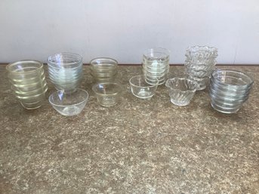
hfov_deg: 58.4
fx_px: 232
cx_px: 130
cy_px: 97
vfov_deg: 45.4
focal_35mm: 31
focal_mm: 3.3
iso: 80
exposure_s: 1/100
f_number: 2.4
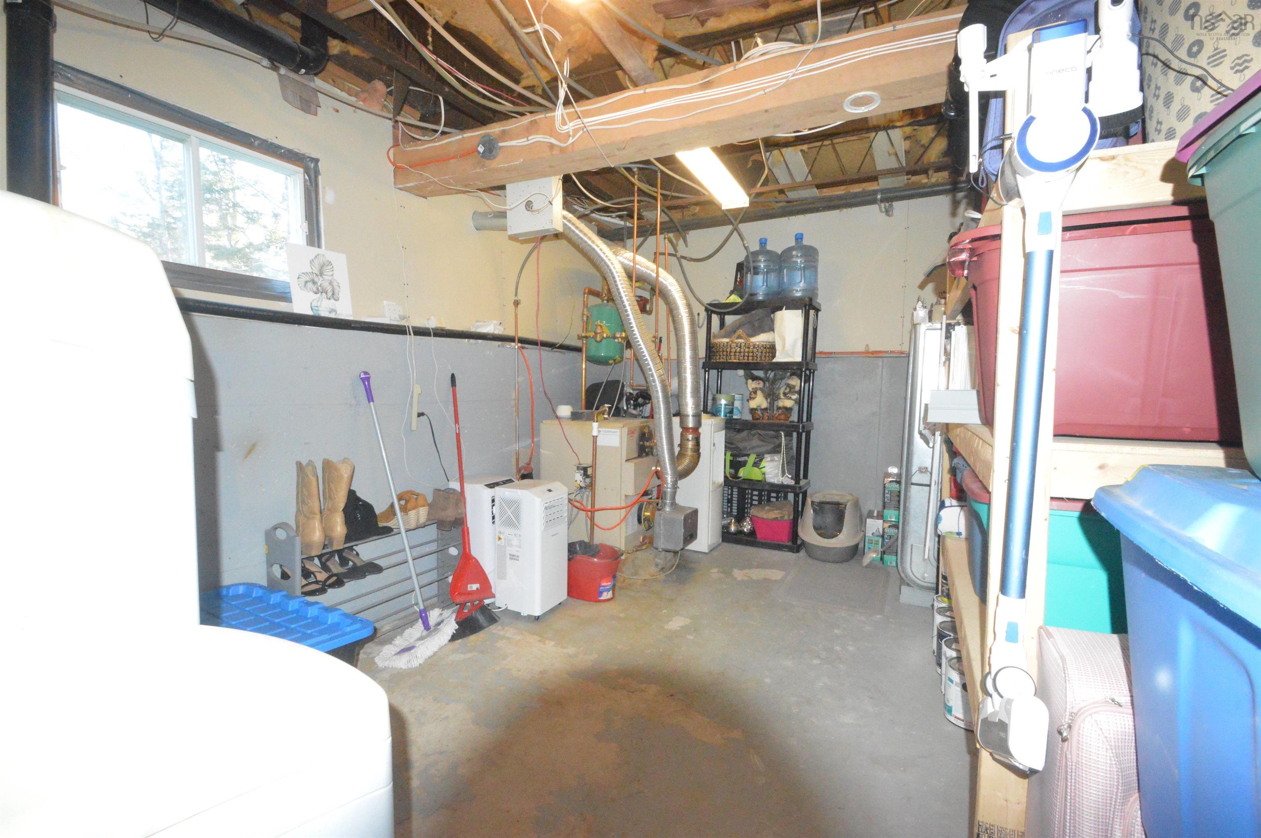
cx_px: 630
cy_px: 419
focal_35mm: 15
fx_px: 525
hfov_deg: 100.4
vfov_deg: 77.2
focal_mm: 10
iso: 6400
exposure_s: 1/40
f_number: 3.5
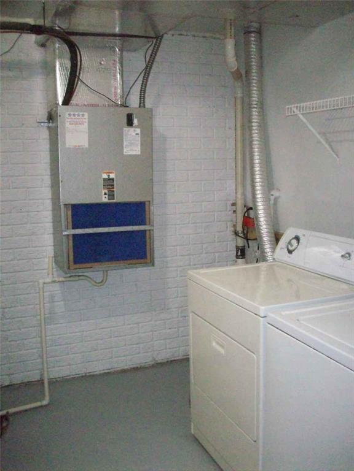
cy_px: 236
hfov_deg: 38.7
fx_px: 505
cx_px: 177
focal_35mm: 37
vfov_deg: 50.1
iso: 800
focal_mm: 6.2
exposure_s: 1/128
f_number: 2.8
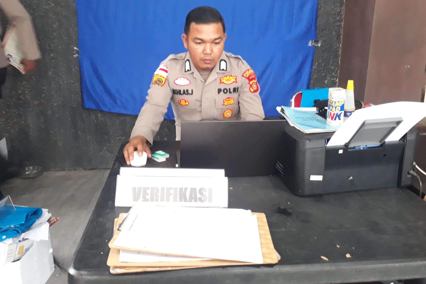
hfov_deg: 58.7
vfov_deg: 41.1
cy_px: 131
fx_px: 379
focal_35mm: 32
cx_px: 214
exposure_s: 1/17
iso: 320
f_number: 1.9
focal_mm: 3.6
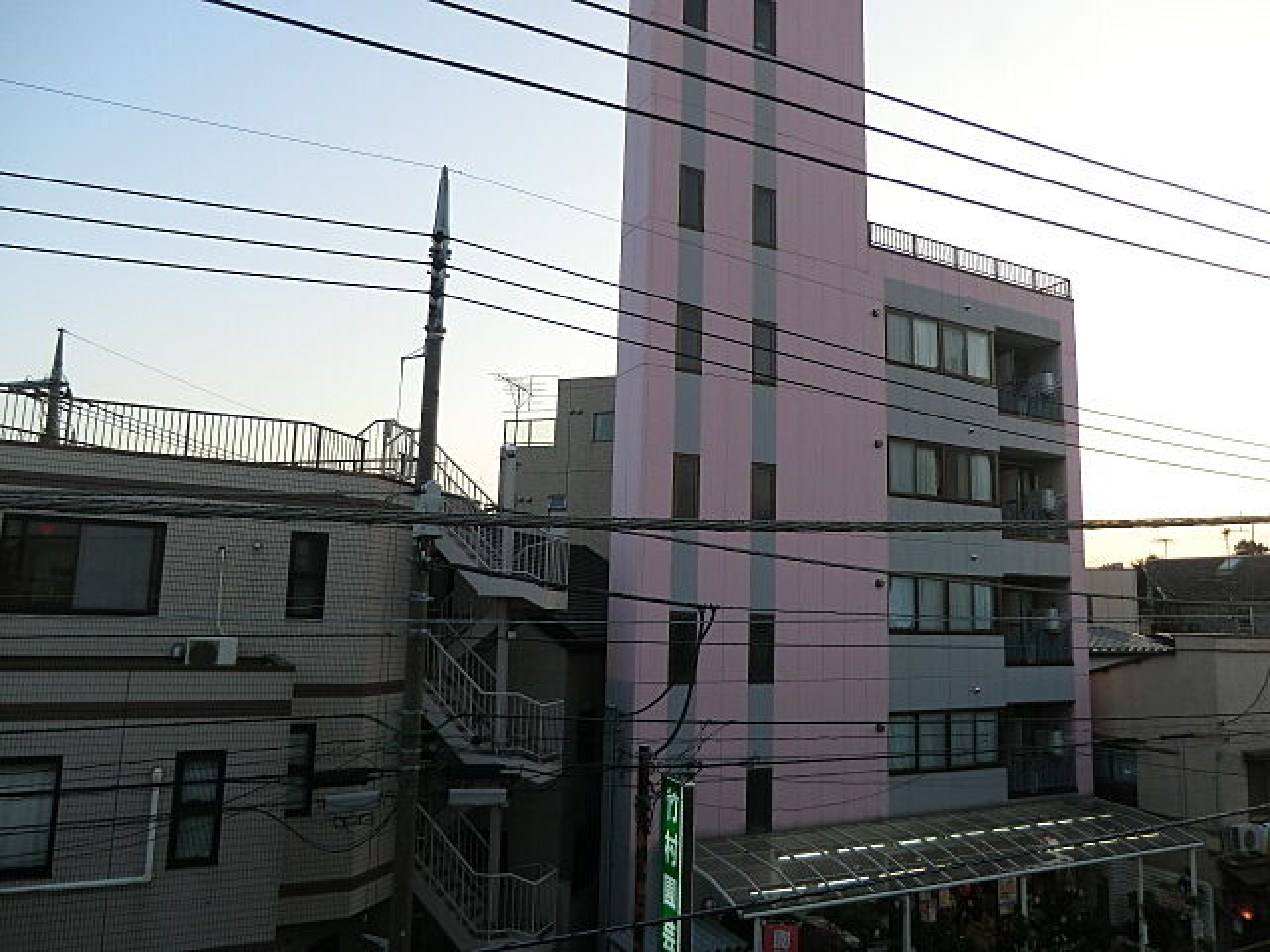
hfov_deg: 71.6
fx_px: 881
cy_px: 476
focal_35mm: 24
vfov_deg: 56.8
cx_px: 635
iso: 80
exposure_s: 1/160
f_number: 3.2
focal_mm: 4.3
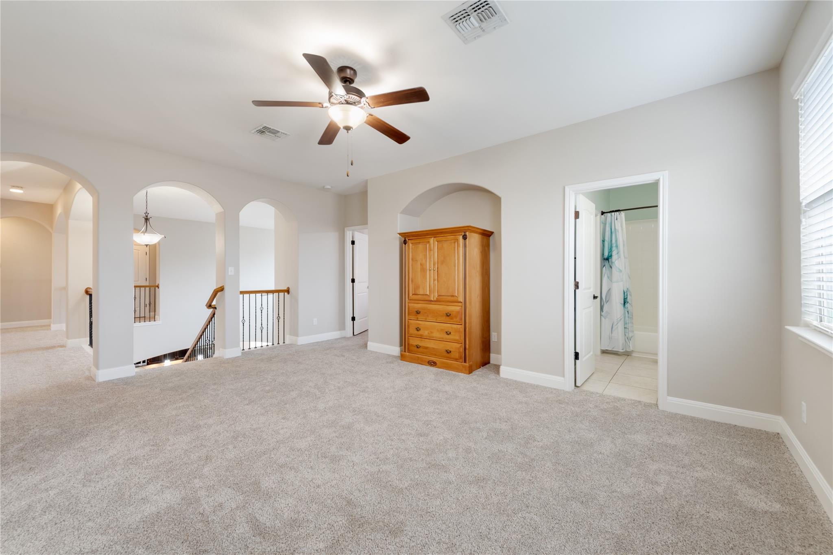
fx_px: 324
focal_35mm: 14
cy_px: 278
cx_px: 416
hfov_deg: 104.2
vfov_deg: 81.2
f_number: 8
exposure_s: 1
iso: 400
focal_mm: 14
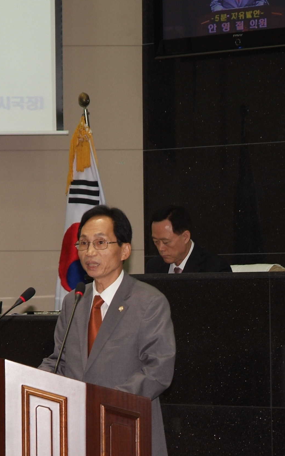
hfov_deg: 6.3
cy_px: 256
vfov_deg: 10.1
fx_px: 2585
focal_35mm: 208
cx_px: 51
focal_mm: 75
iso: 400
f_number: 5.6
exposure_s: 1/60
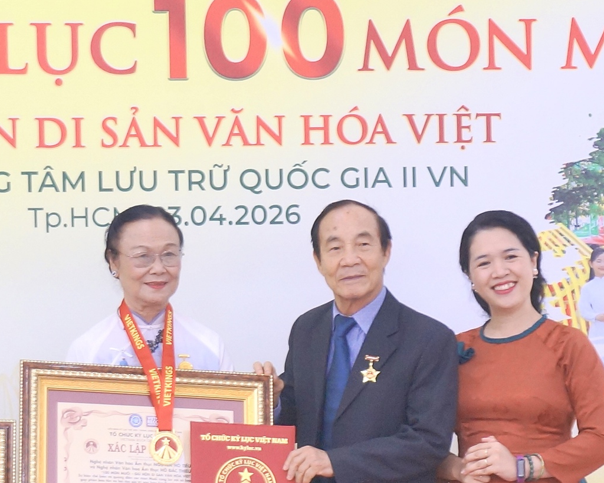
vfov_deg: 10.7
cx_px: 129
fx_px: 2577
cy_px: 208
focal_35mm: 144
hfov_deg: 13.3
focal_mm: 41
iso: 400
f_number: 5.6
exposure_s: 1/80
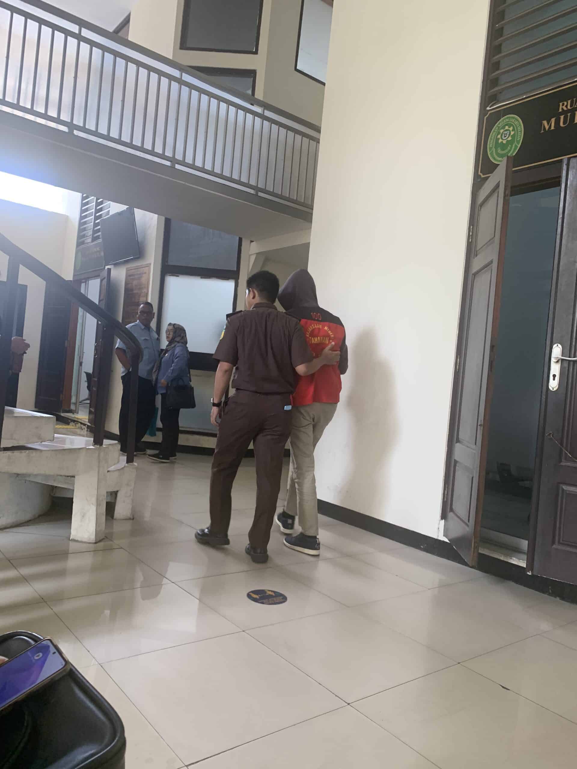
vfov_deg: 67.3
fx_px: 578
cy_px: 384
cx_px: 288
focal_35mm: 26
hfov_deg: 53.1
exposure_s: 1/91
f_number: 1.8
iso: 100
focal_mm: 4.25
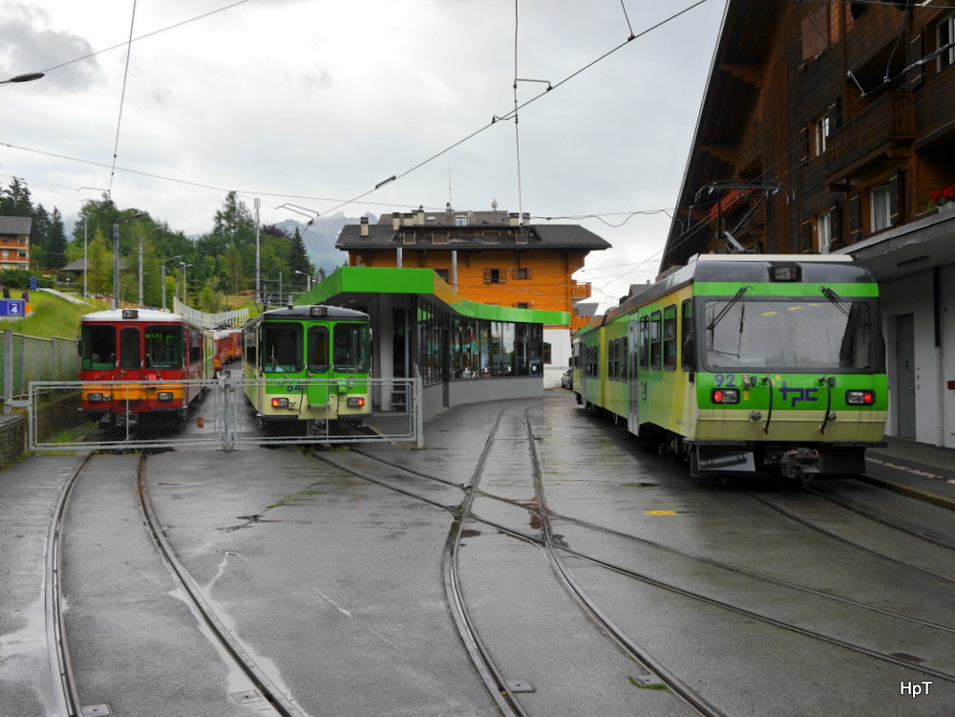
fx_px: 993
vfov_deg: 39.7
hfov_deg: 51.4
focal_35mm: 36
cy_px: 358
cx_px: 478
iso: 160
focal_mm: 18
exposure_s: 1/200
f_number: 5.6
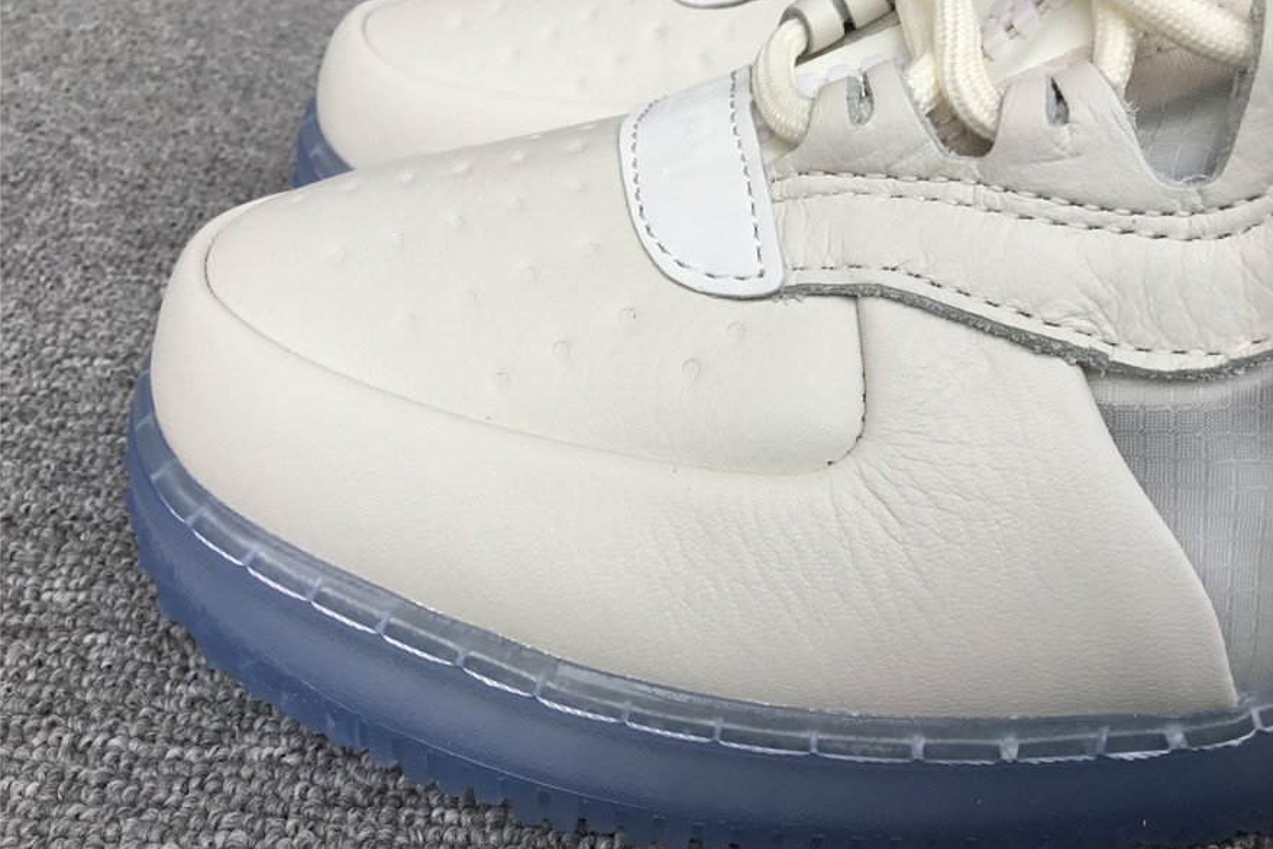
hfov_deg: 57.2
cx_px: 650
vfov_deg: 40.0
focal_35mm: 33
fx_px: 1167
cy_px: 415
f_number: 2.4
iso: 25
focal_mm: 3.3
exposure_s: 1/101
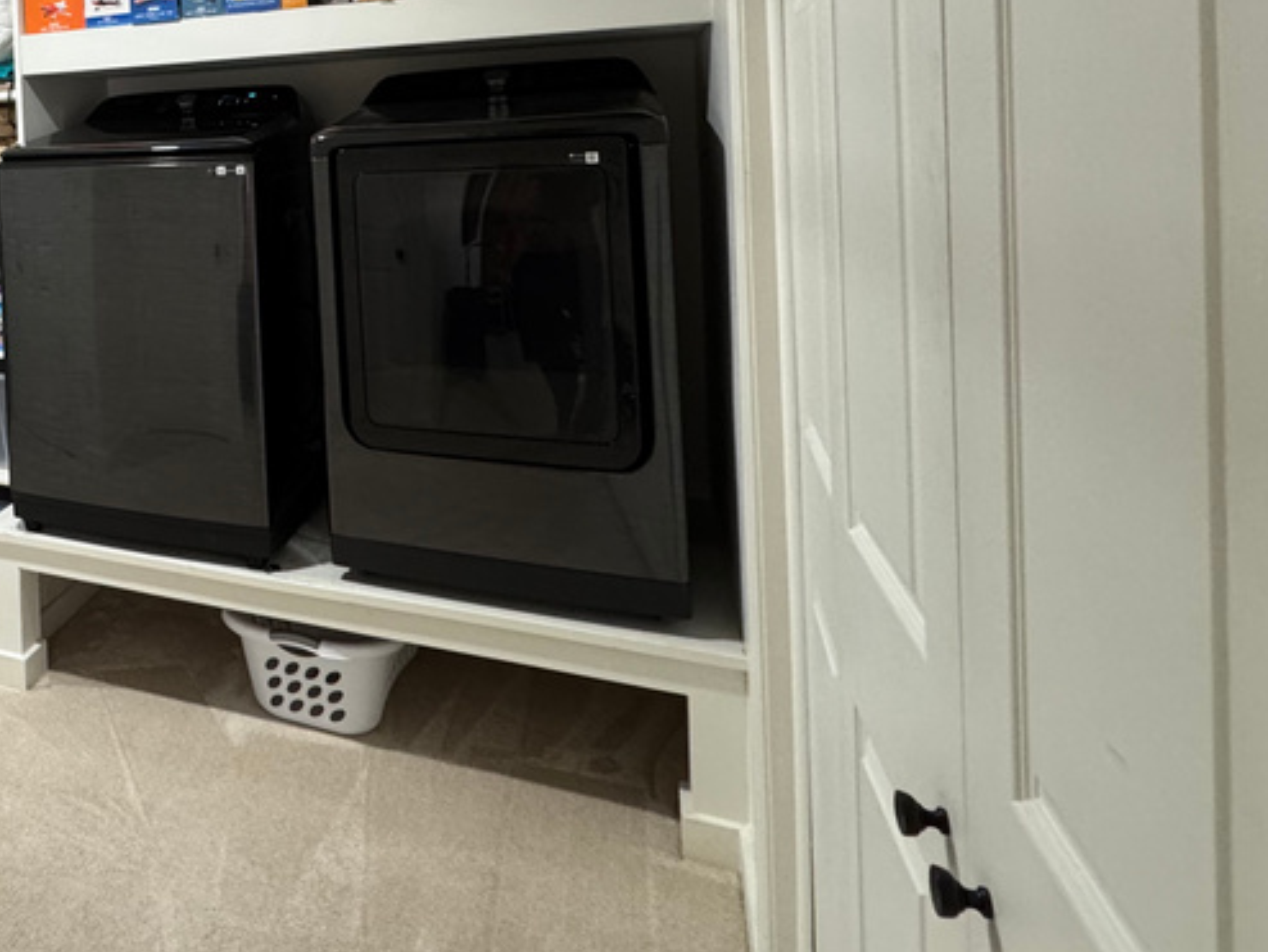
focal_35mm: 29
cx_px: 0
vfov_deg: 45.2
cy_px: 157
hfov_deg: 50.0
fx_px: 1063
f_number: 2.2
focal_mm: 2.22
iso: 400
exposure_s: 1/60
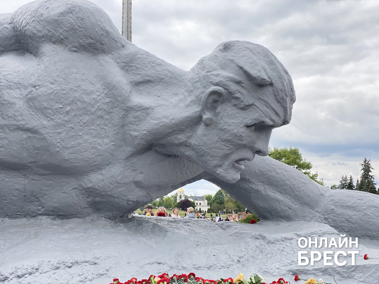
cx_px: 190
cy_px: 142
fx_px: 569
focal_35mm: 52
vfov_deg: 28.0
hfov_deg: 36.8
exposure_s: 1/475
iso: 20
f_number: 2
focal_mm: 6
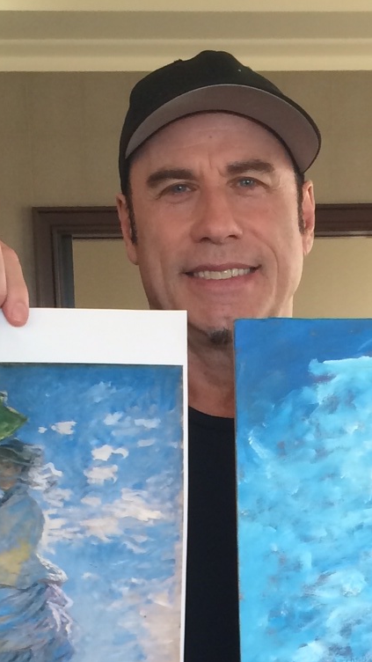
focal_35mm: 89
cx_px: 277
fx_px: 1561
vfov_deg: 22.9
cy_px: 674
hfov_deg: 13.5
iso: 32
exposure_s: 1/30
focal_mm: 4.12
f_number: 2.2
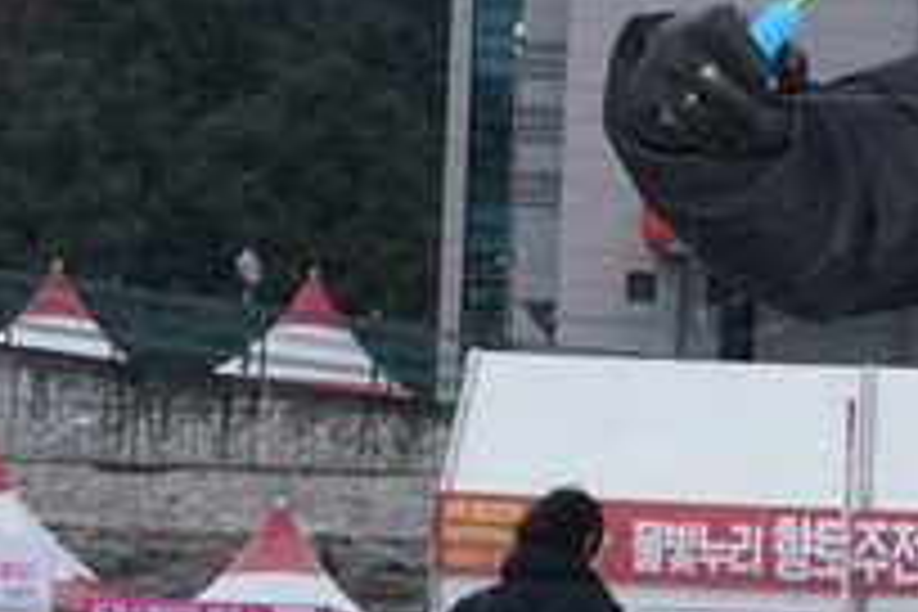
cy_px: 490
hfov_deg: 10.4
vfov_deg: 7.0
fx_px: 4998
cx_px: 945
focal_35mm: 196
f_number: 13
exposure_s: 1/125
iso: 2000
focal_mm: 37
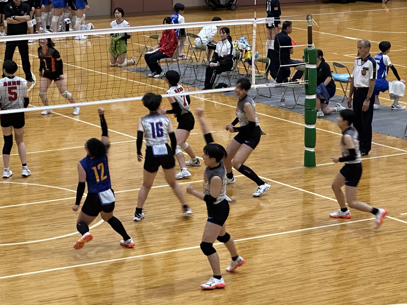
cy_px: 152
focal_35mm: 77
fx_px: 905
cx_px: 204
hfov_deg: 25.3
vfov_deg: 19.1
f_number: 2.8
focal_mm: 9
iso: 250
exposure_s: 1/60
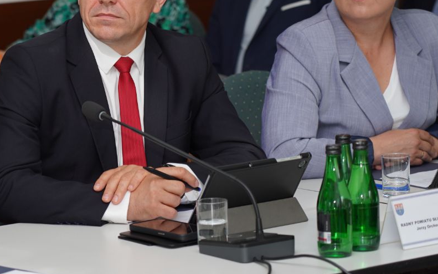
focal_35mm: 176
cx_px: 123
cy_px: 91
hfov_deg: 11.9
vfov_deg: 7.4
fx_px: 2100
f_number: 4
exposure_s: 1/100
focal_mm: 105
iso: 200
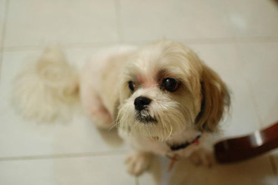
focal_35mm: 52
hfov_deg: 37.9
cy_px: 92
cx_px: 139
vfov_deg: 25.7
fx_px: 405
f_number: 2
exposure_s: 1/15
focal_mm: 35
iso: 800
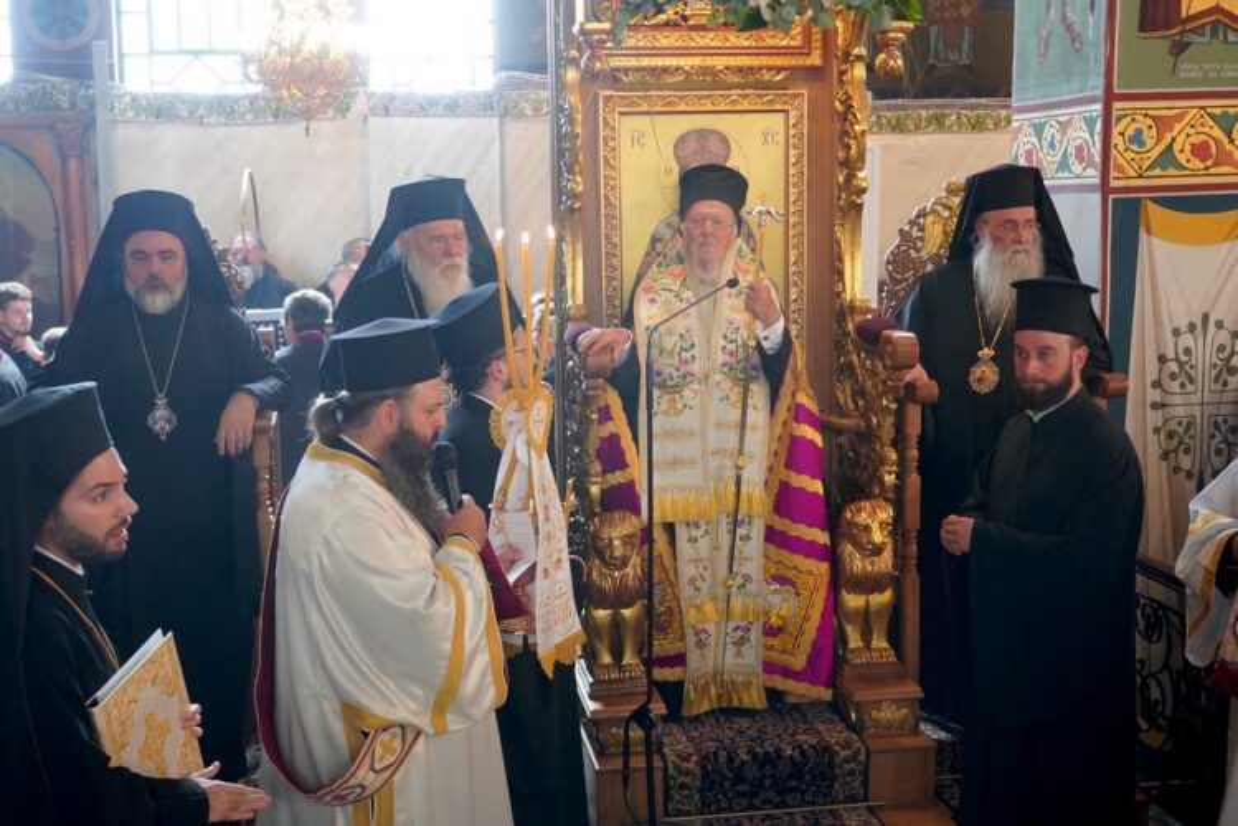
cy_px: 413
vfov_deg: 30.5
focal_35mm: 44
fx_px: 1513
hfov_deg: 44.5
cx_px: 619
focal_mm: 44
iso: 2500
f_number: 4
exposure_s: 1/160
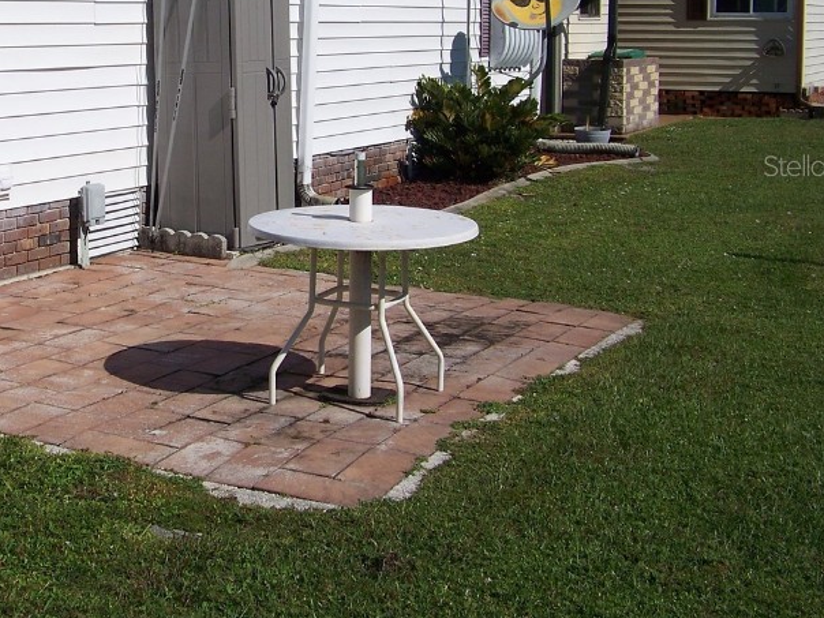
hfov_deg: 31.1
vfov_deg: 23.8
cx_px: 194
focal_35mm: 61
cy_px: 165
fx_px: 1452
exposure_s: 1/1250
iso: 64
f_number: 4
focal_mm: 5.85
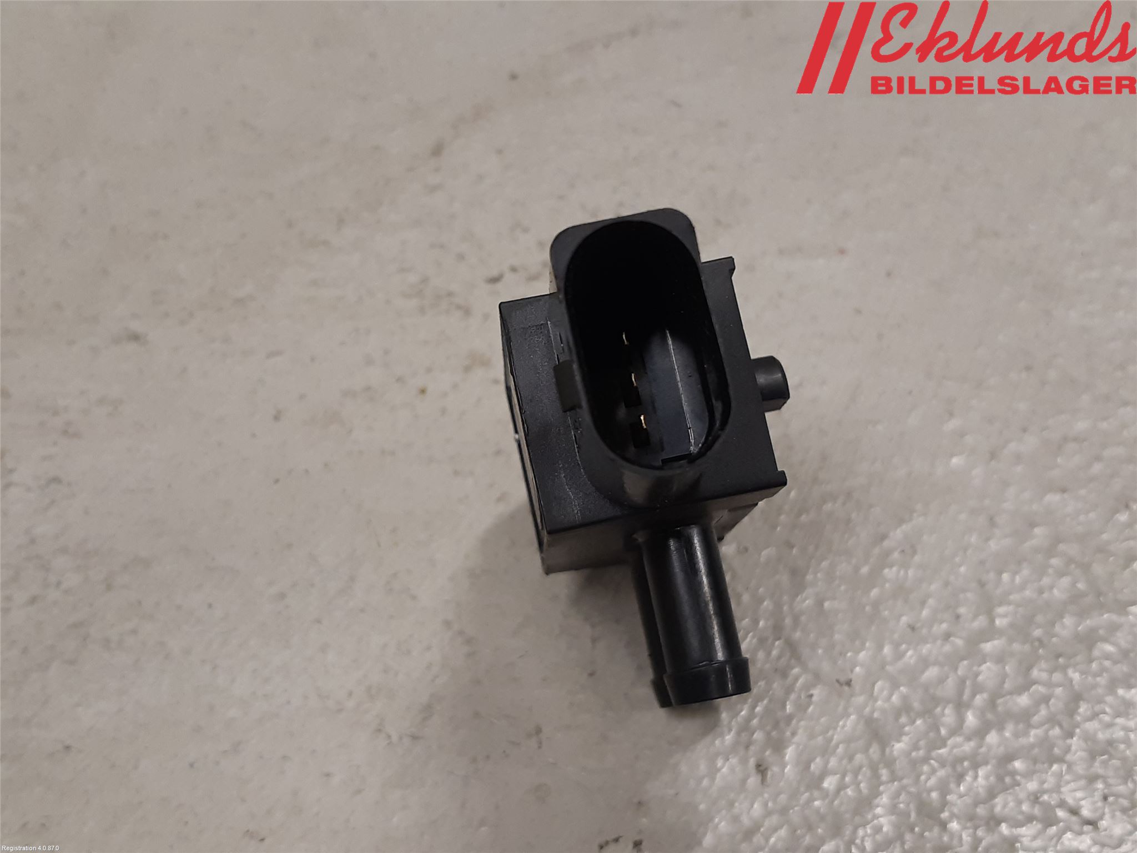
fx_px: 854
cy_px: 426
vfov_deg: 53.1
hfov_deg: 67.3
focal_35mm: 26
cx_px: 568
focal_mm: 3.93
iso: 100
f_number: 1.7
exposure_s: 1/50
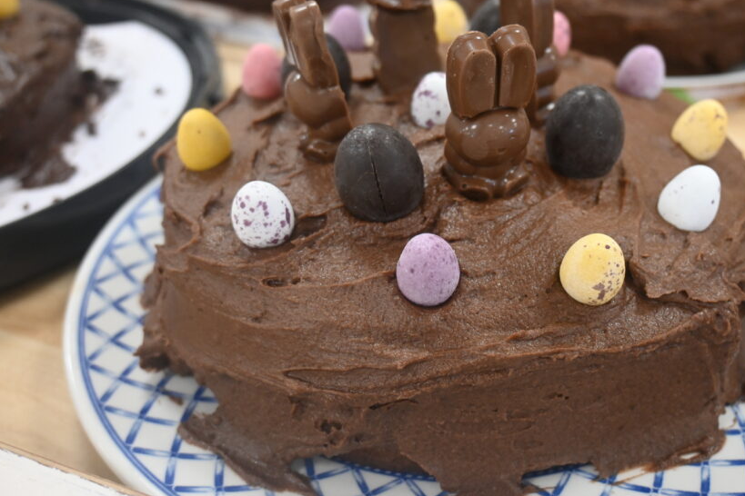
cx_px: 451
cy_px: 204
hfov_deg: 47.8
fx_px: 834
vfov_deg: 33.1
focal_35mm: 40
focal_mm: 21.5
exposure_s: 1/125
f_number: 4
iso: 1250
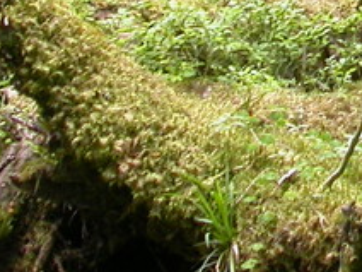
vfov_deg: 8.2
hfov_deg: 10.8
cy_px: -303
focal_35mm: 172
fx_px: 1799
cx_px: 652
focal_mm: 7.85
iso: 100
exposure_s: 1/71.3
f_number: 3.3
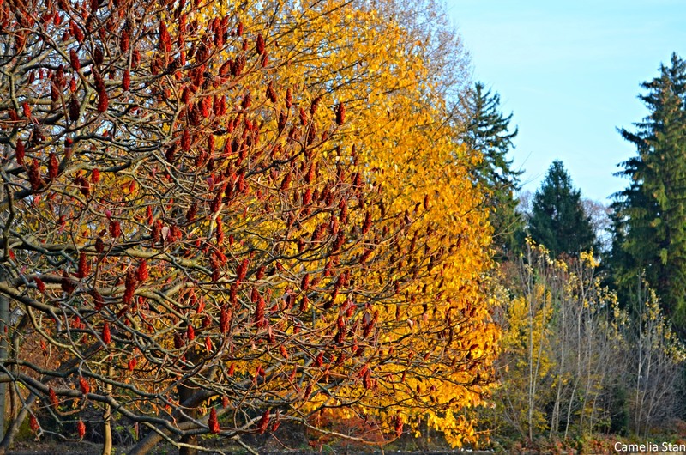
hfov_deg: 24.7
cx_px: 343
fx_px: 1569
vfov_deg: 16.5
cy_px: 228
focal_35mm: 82
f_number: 5.6
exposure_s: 1/100
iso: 100
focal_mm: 55
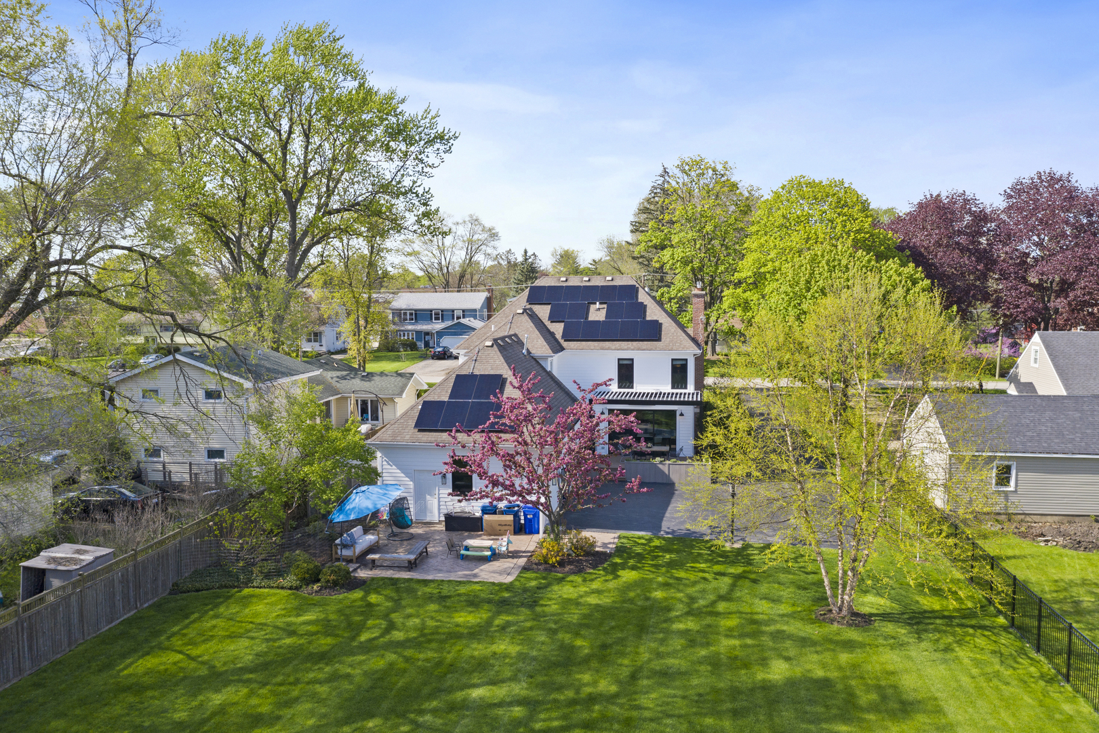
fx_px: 855
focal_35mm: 28
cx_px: 550
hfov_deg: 65.5
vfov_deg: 46.4
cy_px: 366
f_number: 5.6
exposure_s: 1/320
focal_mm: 10.26
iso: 100
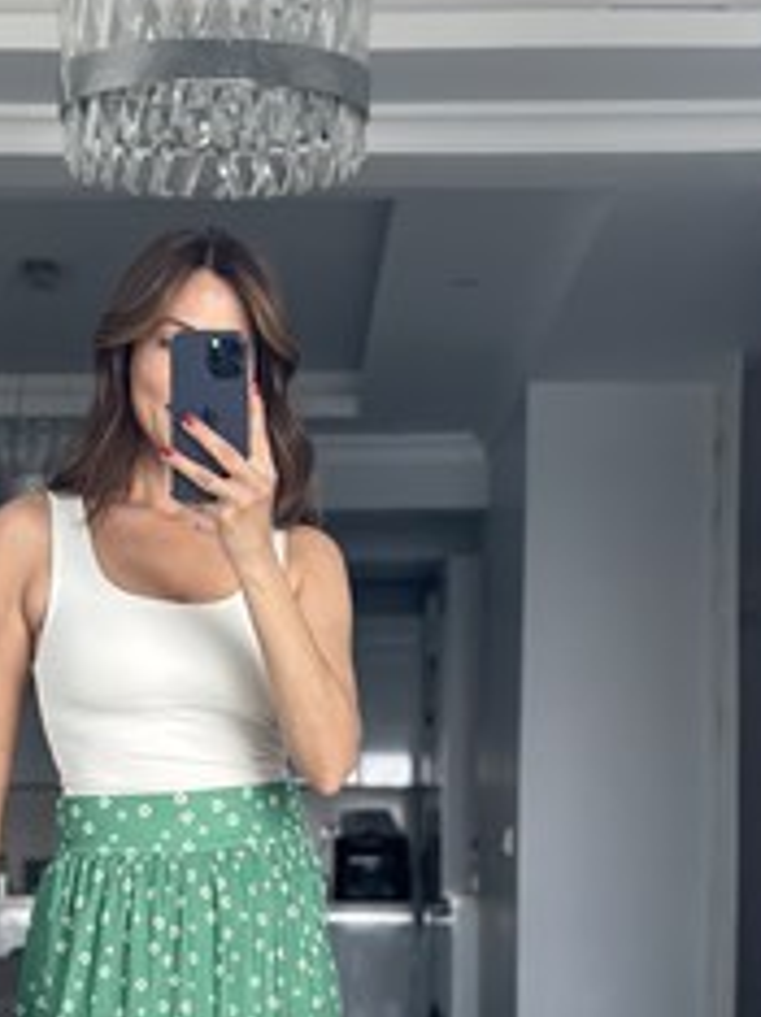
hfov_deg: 14.2
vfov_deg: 18.4
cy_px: 1017
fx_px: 3054
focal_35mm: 104
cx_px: 191
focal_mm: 6.86
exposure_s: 1/172
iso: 125
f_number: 1.78
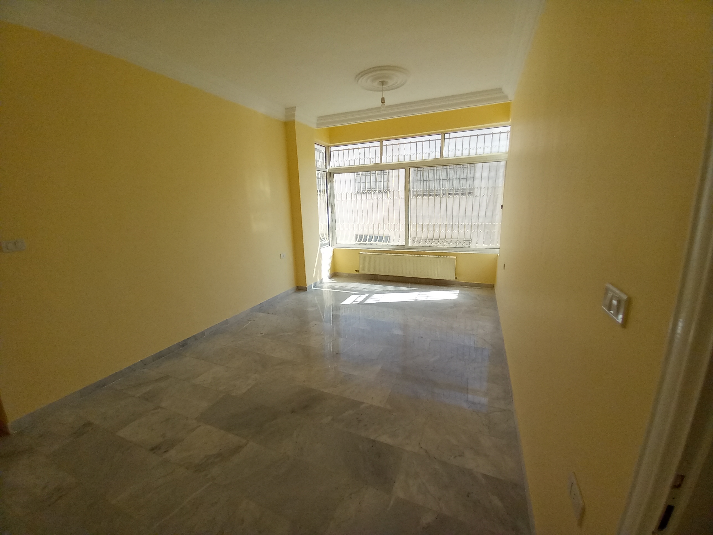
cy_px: 268
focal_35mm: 13
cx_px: 356
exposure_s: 1/345
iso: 40
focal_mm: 1.13
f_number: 2.2
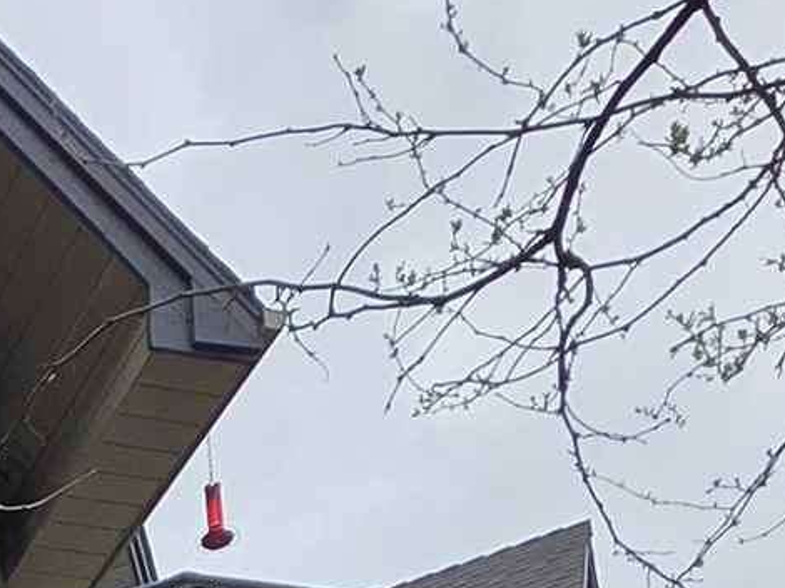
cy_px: 1488
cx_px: -499
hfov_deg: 19.2
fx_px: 1927
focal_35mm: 85
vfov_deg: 12.6
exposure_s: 1/1304
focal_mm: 2.2
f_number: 1.9
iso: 40
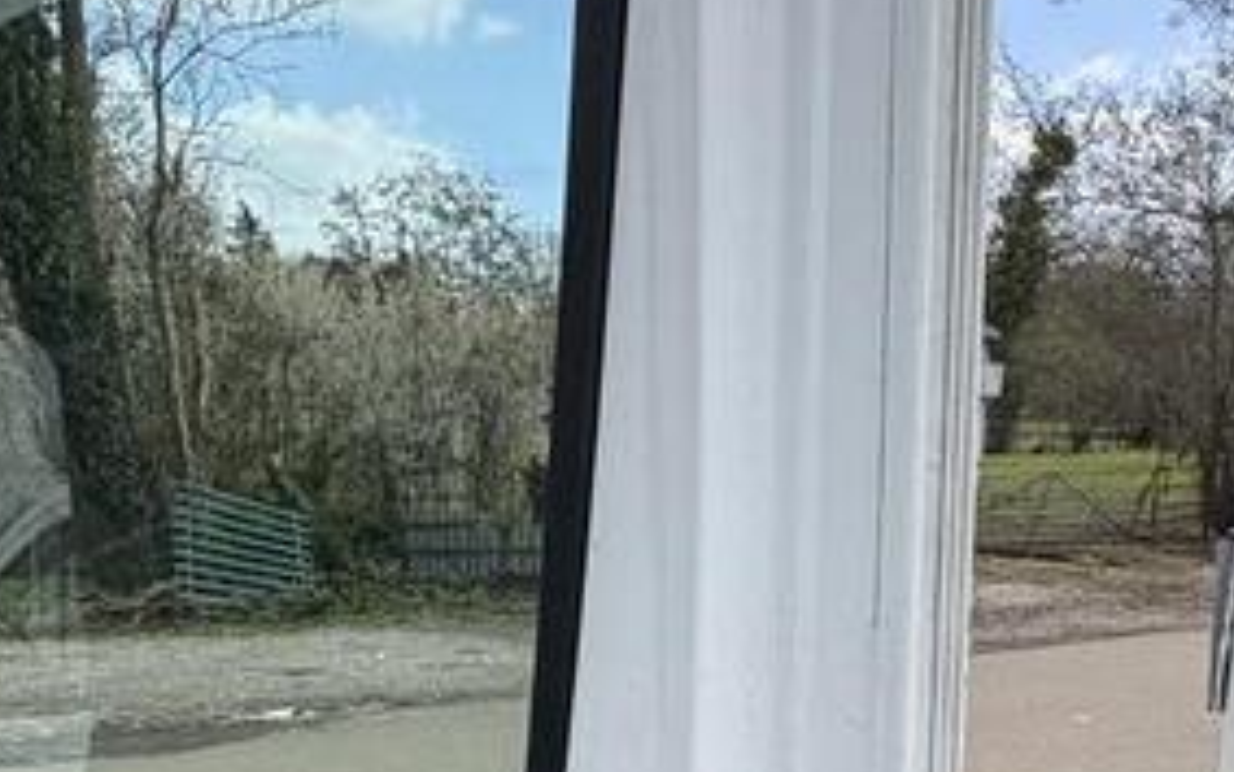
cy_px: 1047
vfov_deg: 23.6
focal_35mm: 47
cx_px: 698
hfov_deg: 42.6
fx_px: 1581
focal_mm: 2.22
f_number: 2.2
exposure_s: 1/889
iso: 40
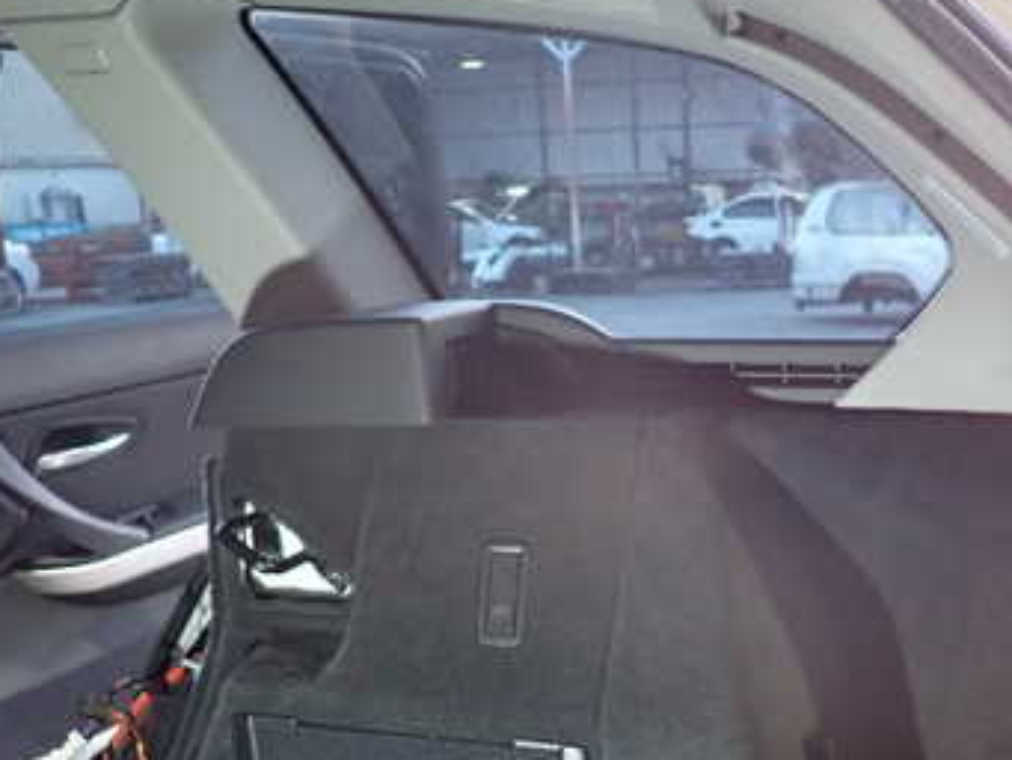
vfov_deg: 32.2
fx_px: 1287
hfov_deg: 42.0
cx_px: 718
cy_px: 576
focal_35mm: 44
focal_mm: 4.5
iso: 640
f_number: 2
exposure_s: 1/30
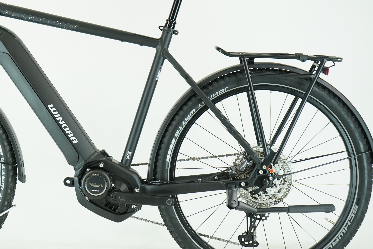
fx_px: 881
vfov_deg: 16.1
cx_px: 93
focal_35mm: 85
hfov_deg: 23.7
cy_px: 98
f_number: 5.6
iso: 1600
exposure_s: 1/200
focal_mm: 53
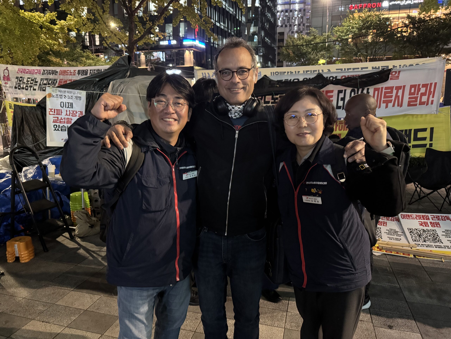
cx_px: 226
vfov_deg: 56.8
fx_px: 313
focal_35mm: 24
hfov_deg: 71.6
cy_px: 170
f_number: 1.78
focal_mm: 6.76
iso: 1250
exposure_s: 1/30
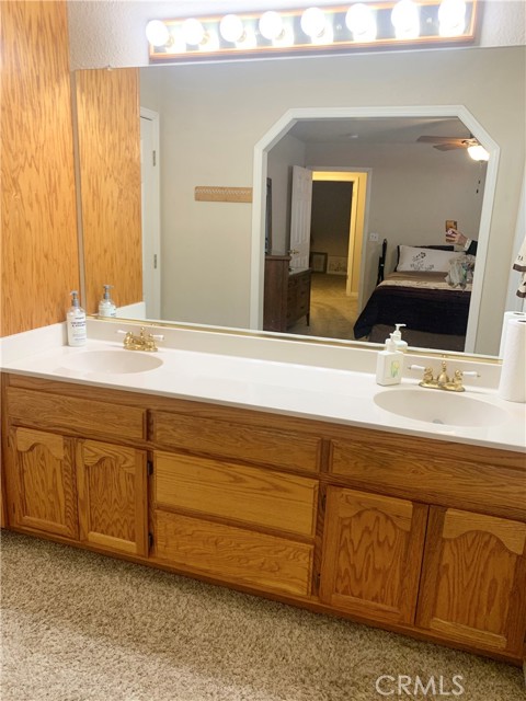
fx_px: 527
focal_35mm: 26
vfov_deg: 67.3
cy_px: 350
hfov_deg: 53.1
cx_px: 263
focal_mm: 4.25
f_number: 1.8
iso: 125
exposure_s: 1/60
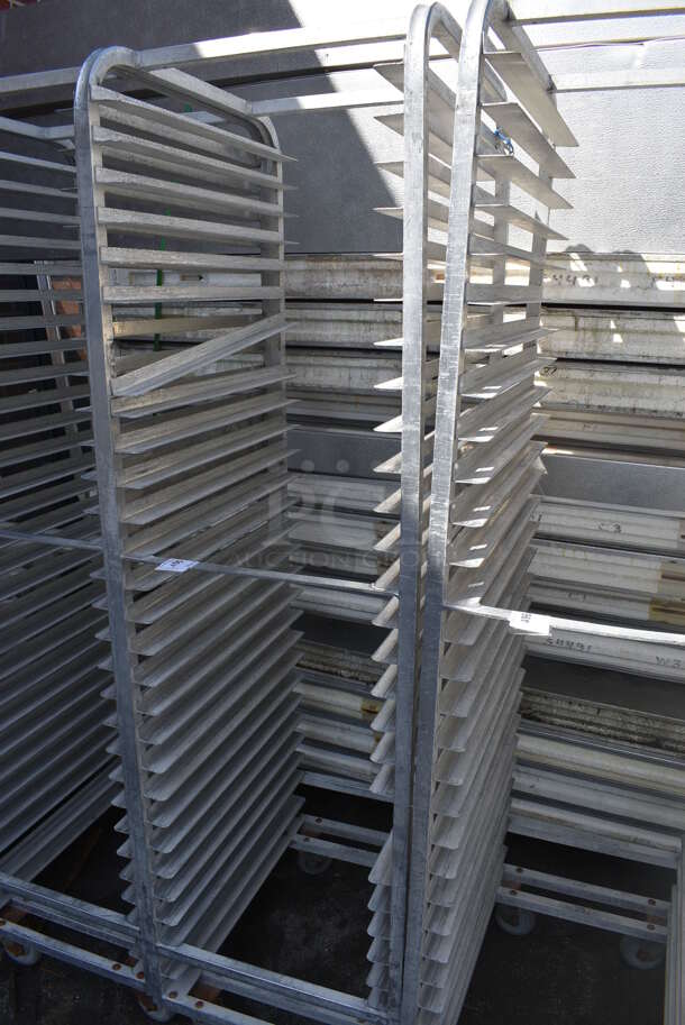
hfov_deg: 48.0
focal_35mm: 27
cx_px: 342
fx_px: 769
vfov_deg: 67.3
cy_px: 512
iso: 200
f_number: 8
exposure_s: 1/400
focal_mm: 18
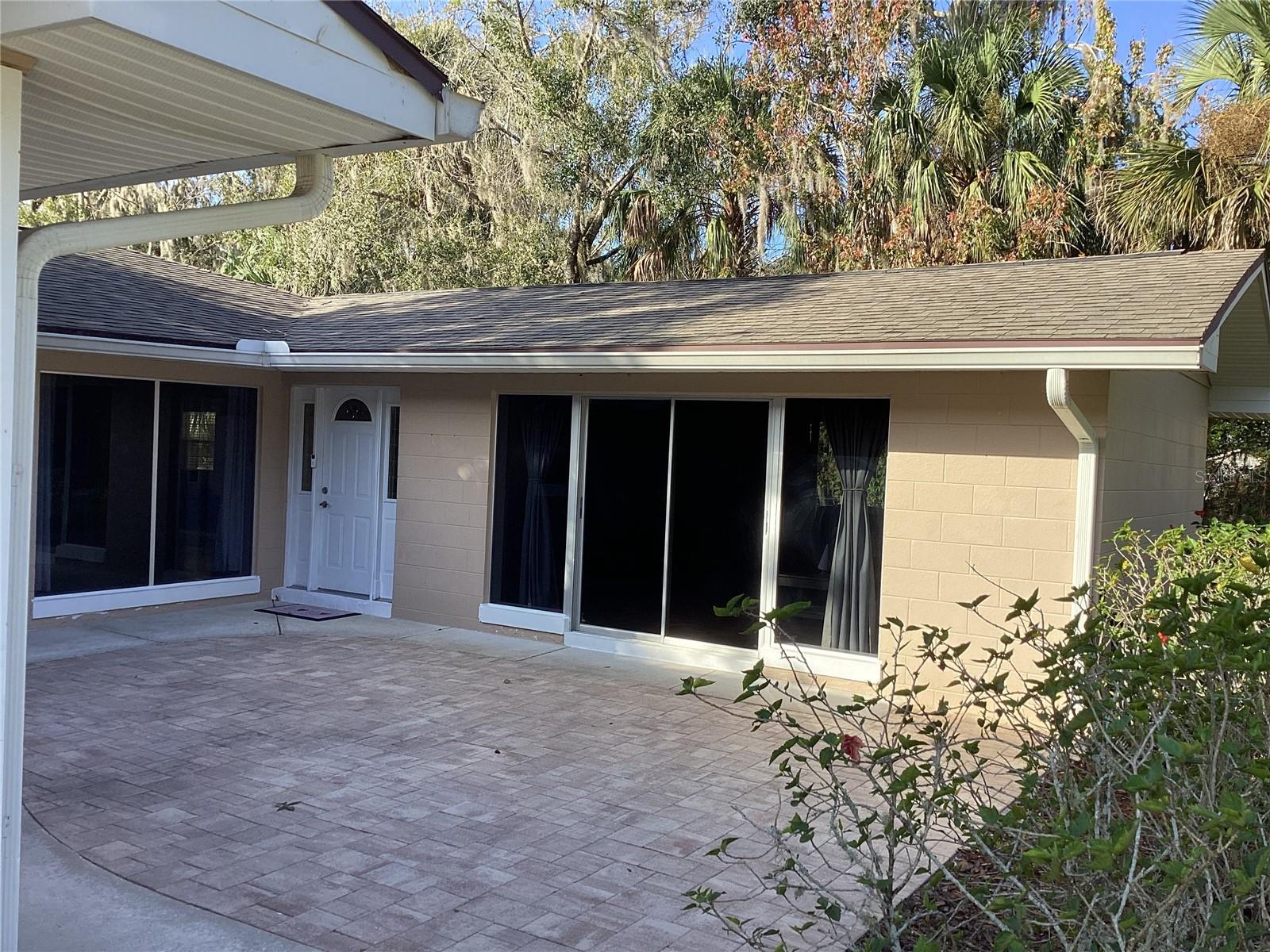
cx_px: 635
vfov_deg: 45.4
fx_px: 1137
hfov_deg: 58.4
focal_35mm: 31
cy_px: 476
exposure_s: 1/356
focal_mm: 3.3
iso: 25
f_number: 2.4
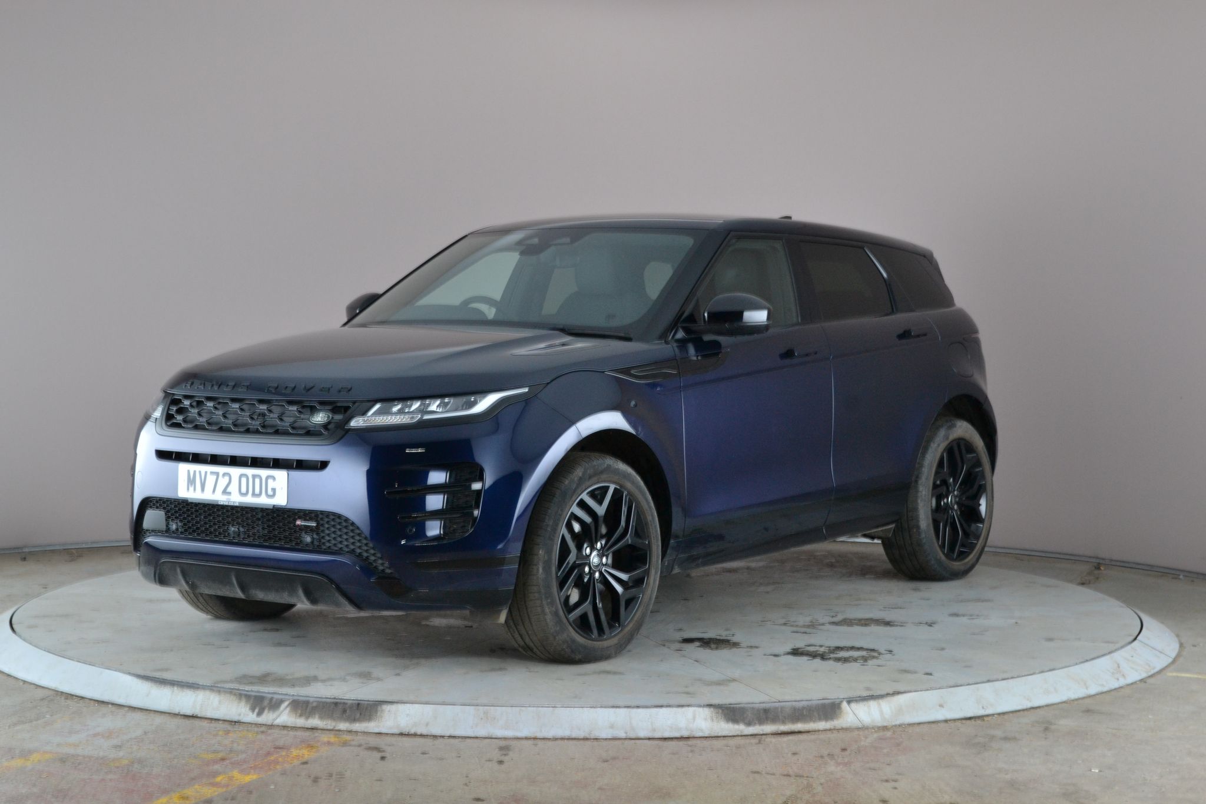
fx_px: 2110
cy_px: 402
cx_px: 603
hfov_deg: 31.9
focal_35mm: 63
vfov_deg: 21.6
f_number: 10
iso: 640
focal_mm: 42
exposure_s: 1/10
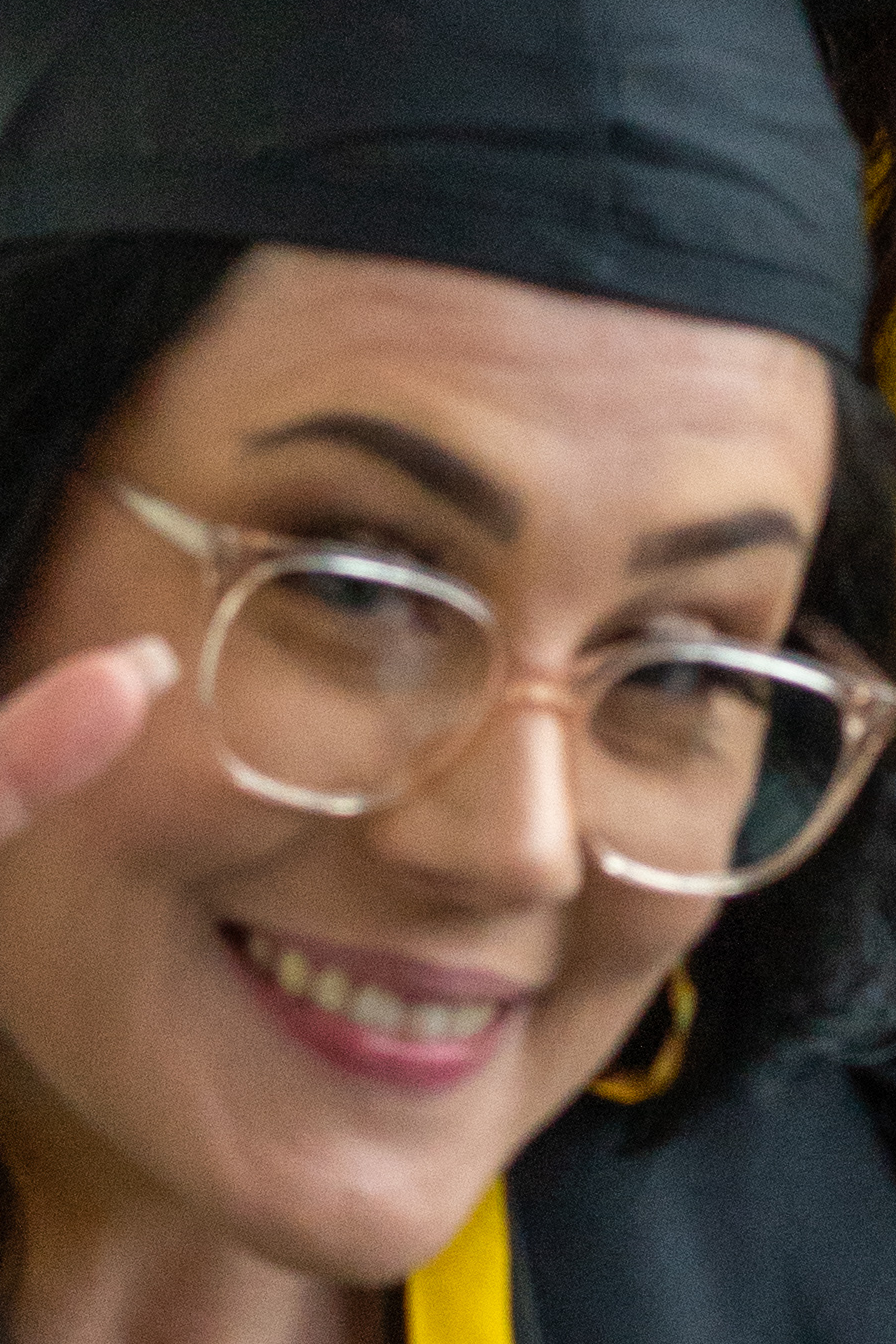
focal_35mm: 502
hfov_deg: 2.7
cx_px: 934
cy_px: 521
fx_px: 18749
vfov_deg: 4.1
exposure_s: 1/180
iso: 640
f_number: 8
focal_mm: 75
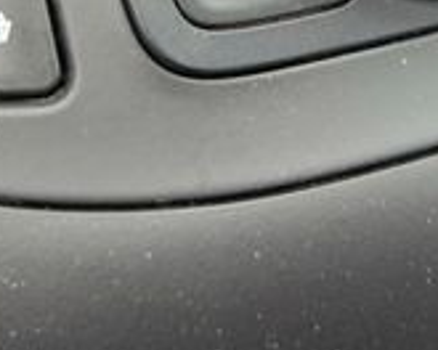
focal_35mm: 87
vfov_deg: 16.4
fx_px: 1128
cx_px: 300
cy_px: -138
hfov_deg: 21.9
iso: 160
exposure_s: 1/120
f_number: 1.8
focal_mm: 5.4
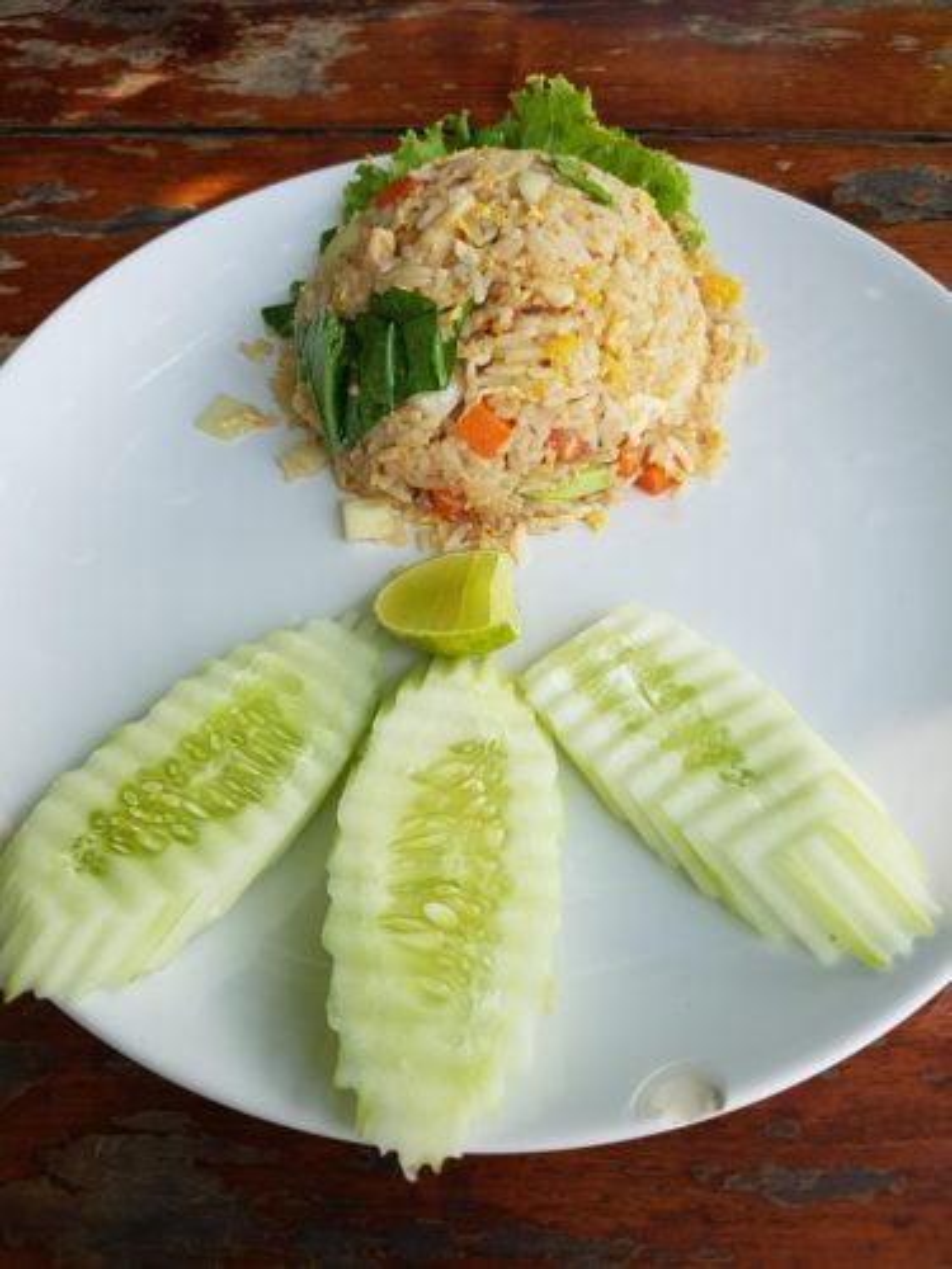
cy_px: 634
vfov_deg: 67.3
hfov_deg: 53.1
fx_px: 953
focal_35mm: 26
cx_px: 476
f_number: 1.7
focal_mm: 4.2
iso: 50
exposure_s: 1/455
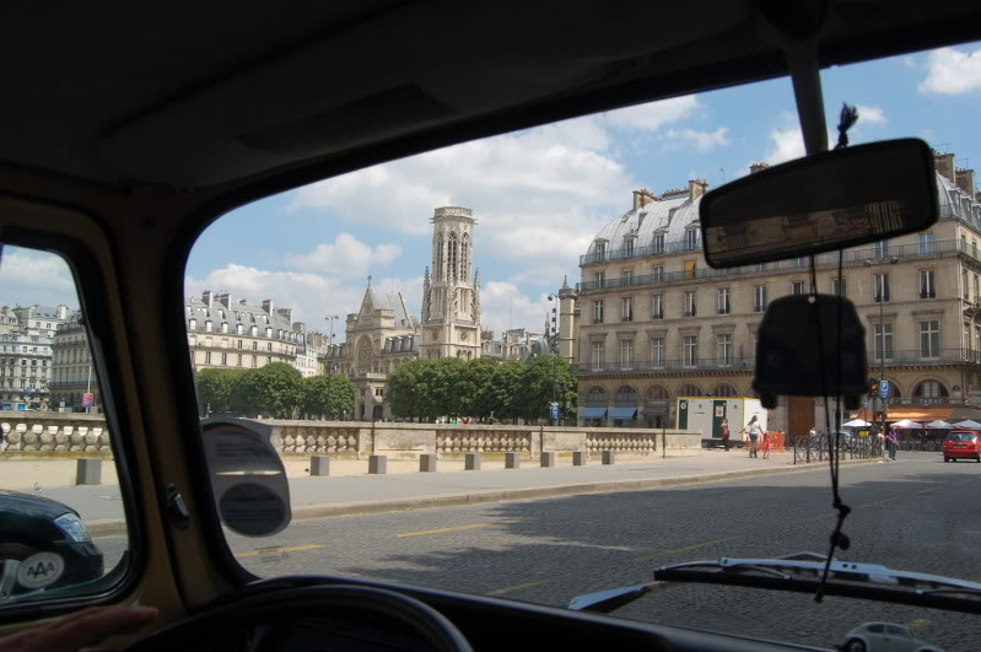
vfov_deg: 38.3
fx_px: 939
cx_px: 490
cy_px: 326
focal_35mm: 34
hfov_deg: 55.2
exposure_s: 1/320
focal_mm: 23
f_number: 9
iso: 200
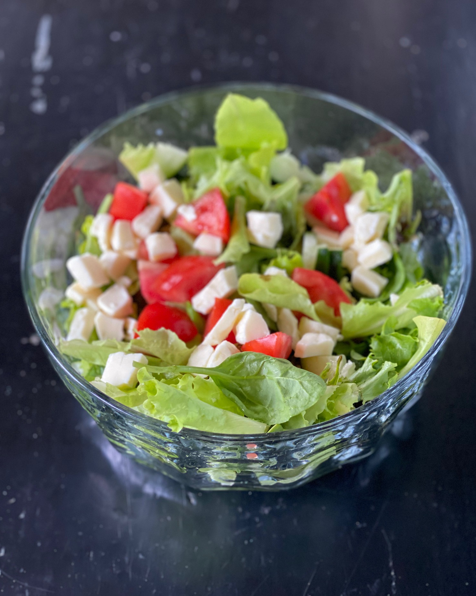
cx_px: 240
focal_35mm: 55
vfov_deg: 34.1
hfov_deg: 27.6
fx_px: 969
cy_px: 321
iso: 250
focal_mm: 6
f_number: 2
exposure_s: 1/96
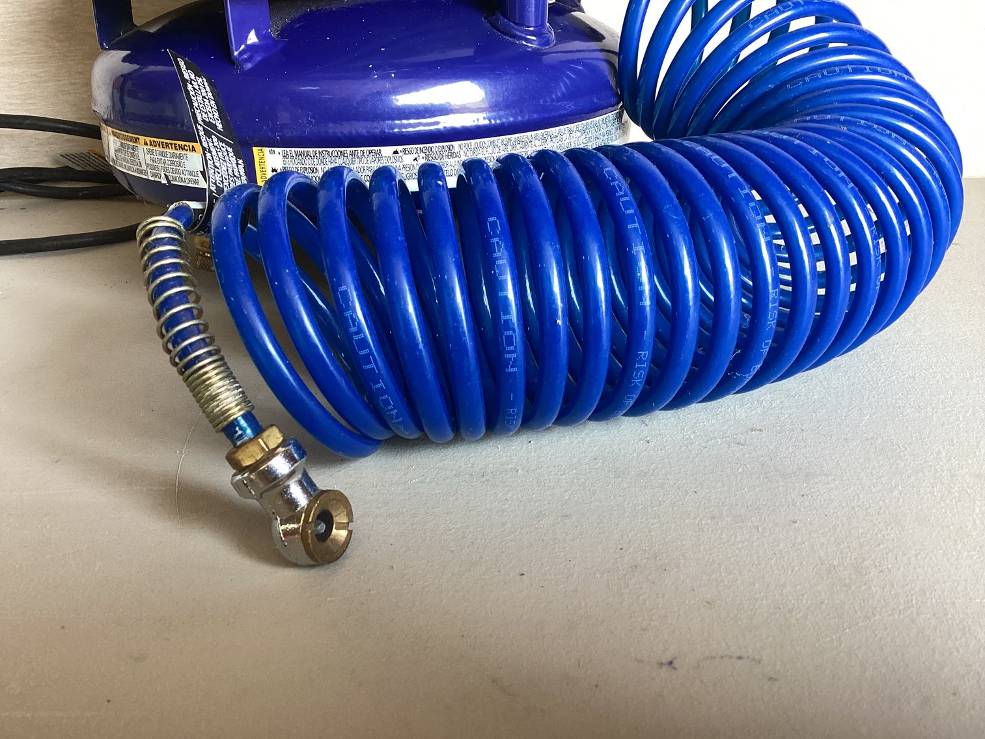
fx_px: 882
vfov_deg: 45.4
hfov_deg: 58.3
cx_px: 492
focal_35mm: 31
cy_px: 370
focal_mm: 3.3
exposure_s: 1/60
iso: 125
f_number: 2.4
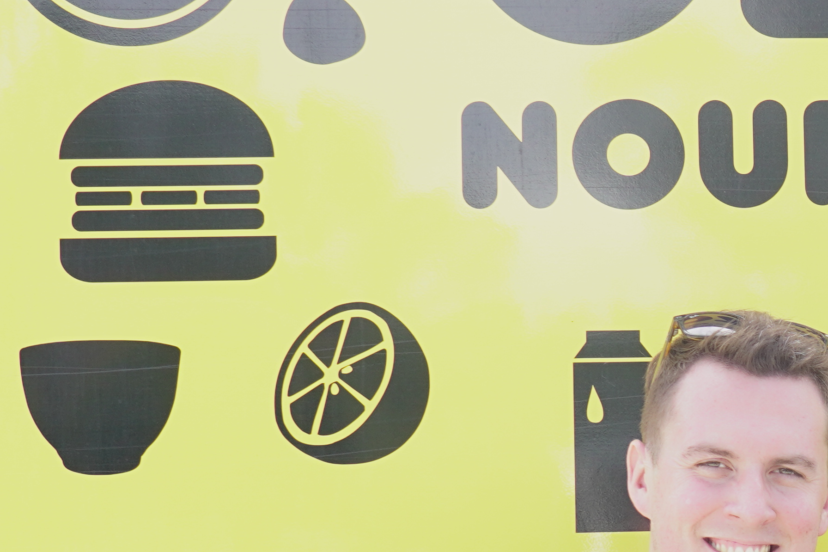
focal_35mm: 146
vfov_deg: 9.4
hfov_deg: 13.0
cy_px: 438
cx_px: 1372
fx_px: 3350
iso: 200
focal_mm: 29
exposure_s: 1/250
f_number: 4.5
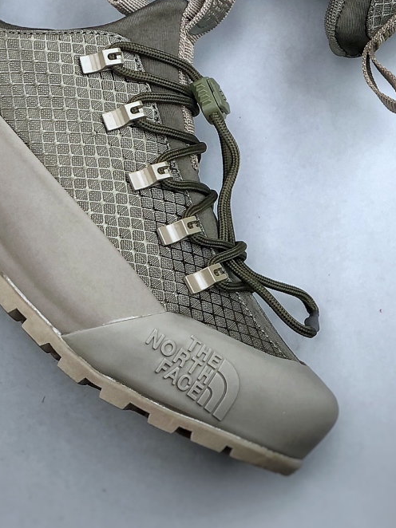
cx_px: 144
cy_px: -17
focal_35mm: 124
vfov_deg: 15.6
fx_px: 1893
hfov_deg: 11.9
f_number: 2.8
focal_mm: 6.6
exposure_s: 1/50
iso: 32
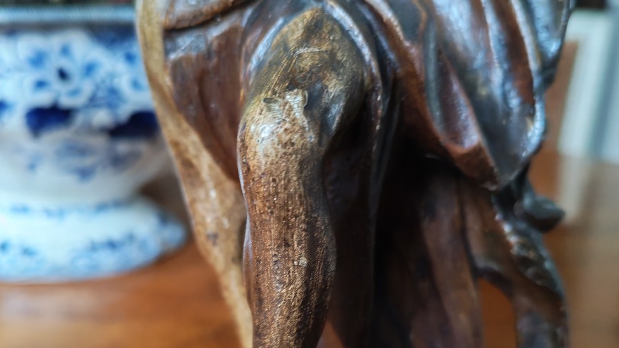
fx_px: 656
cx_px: 308
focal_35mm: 40
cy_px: 290
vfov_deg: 28.9
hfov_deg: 50.5
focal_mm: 6.12
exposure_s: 1/50
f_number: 1.9
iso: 2000
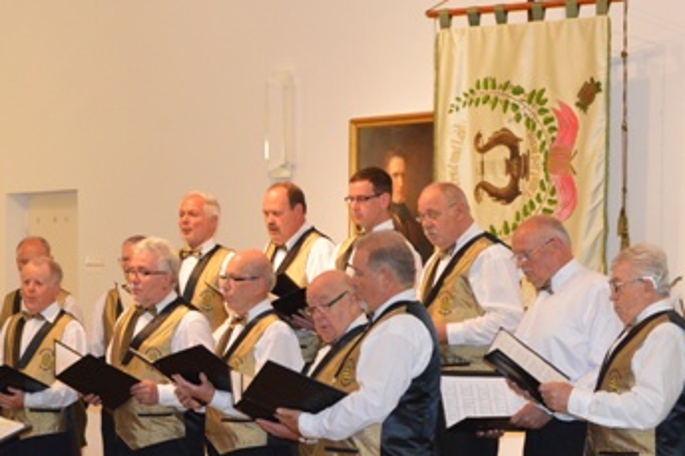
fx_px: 1747
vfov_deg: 14.8
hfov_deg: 22.1
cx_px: 229
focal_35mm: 92
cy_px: 313
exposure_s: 1/60
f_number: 5
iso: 2000
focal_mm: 35
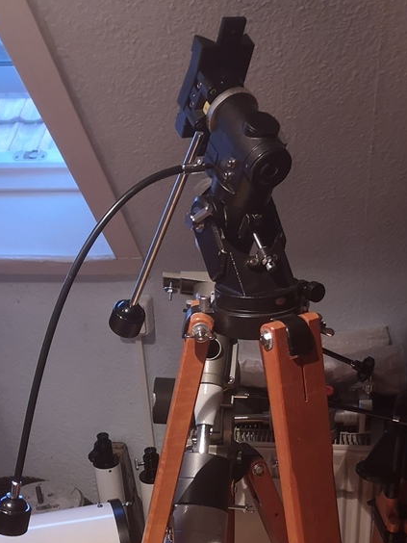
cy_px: 483
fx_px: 768
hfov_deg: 29.7
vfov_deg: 36.6
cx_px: 220
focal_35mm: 49
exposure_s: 1/25
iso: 400
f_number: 1.8
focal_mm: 3.95
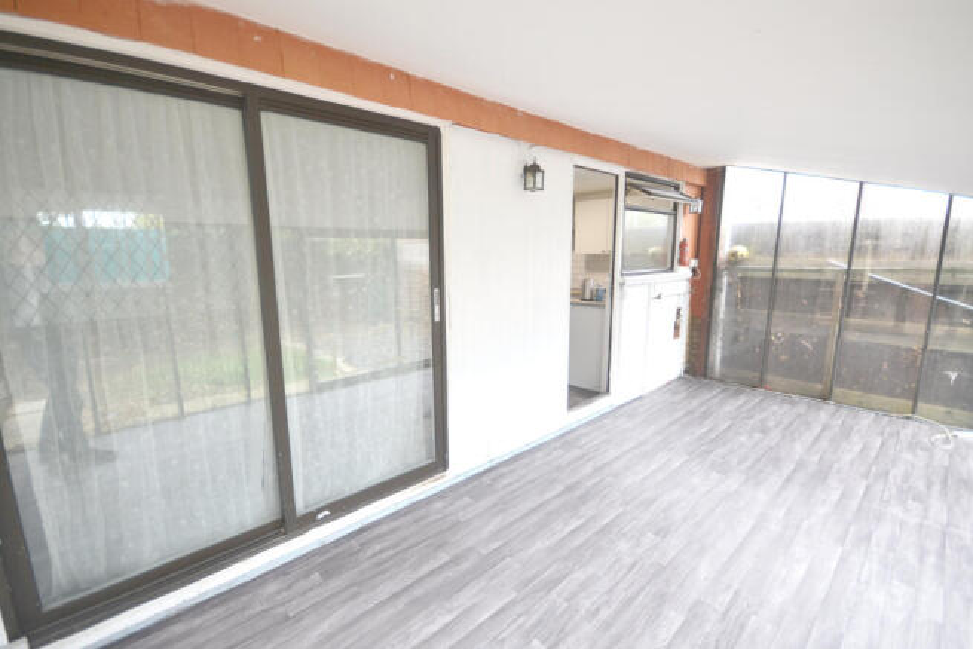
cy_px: 324
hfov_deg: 100.4
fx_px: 405
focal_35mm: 15
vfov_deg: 77.4
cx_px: 486
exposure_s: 1/80
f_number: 4.5
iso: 400
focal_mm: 10
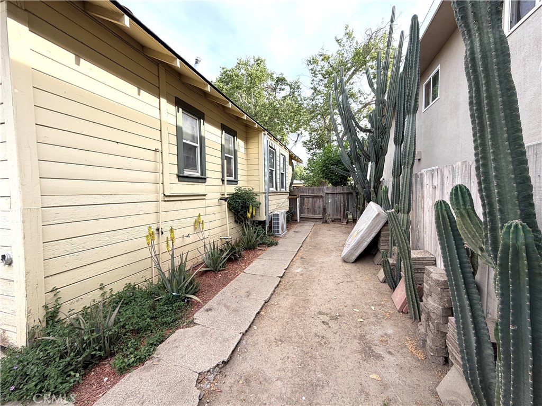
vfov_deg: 85.6
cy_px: 203
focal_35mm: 14
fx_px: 219
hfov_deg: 102.1
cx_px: 271
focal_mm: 2.22
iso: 50
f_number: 2.2
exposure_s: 1/502
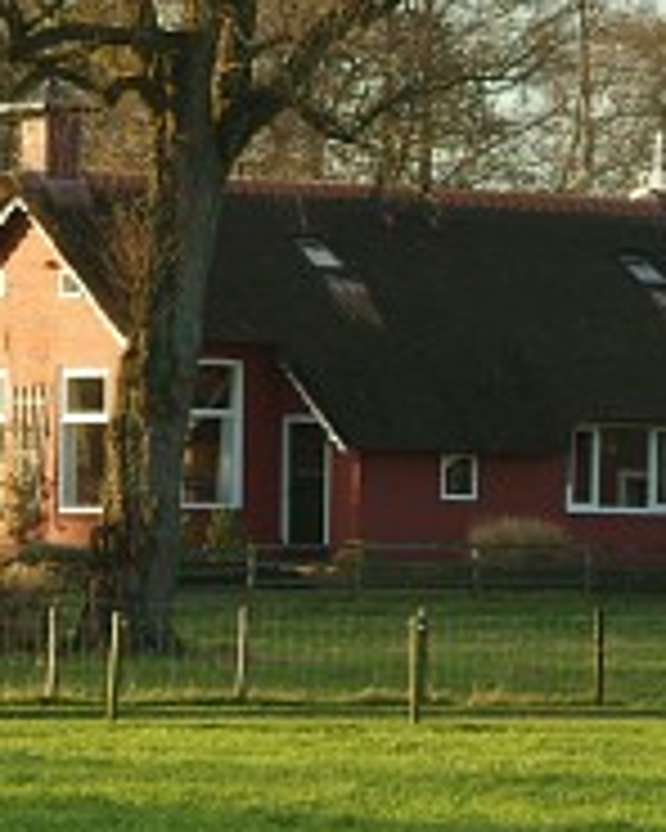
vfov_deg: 5.0
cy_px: 389
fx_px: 9461
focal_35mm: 384
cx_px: 333
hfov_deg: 4.0
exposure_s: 1/125
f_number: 9.5
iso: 400
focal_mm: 112
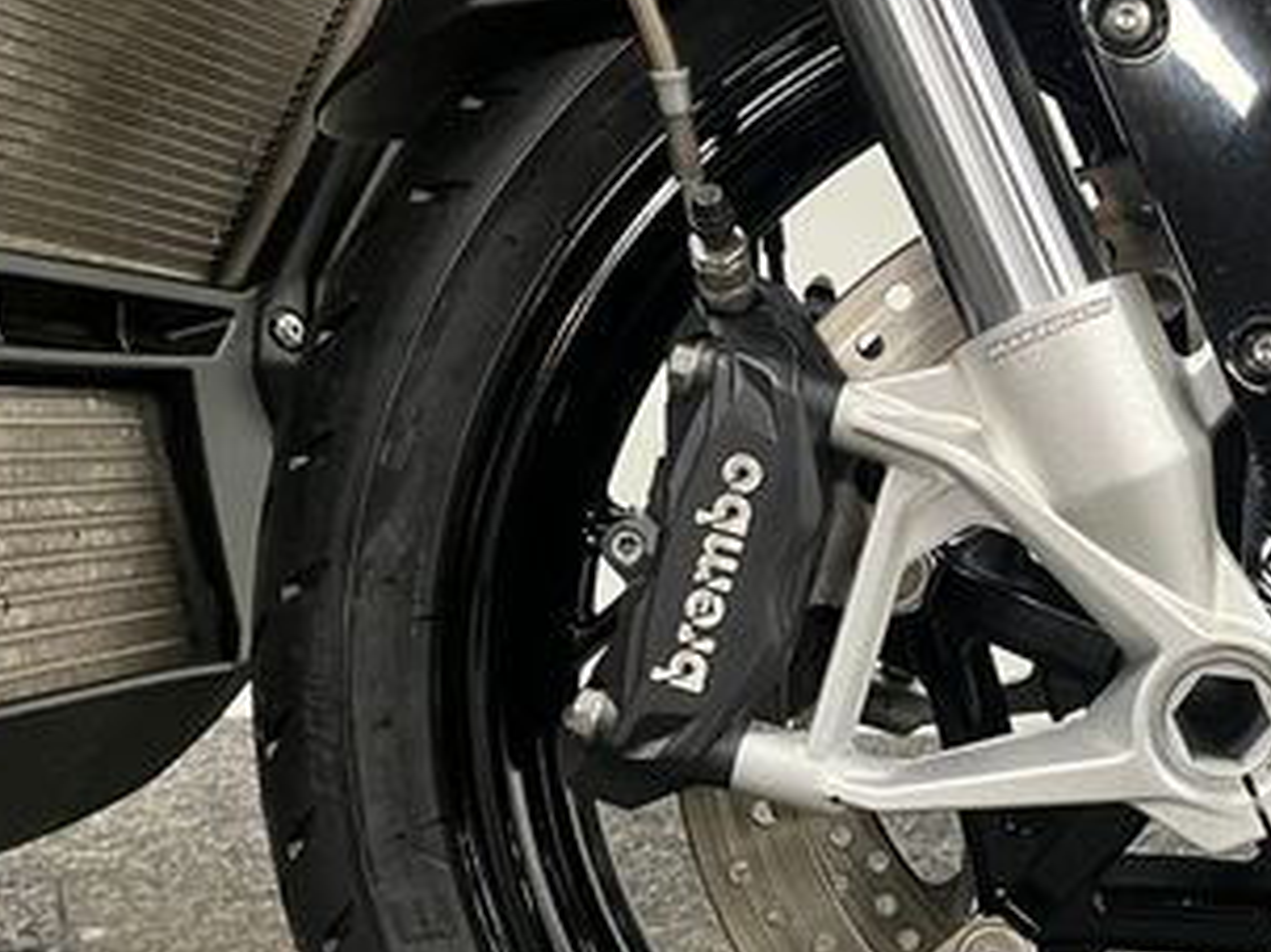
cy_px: 637
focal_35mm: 55
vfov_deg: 26.4
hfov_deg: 33.1
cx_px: 1149
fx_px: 2019
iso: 500
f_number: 1.6
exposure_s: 1/50
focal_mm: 5.1
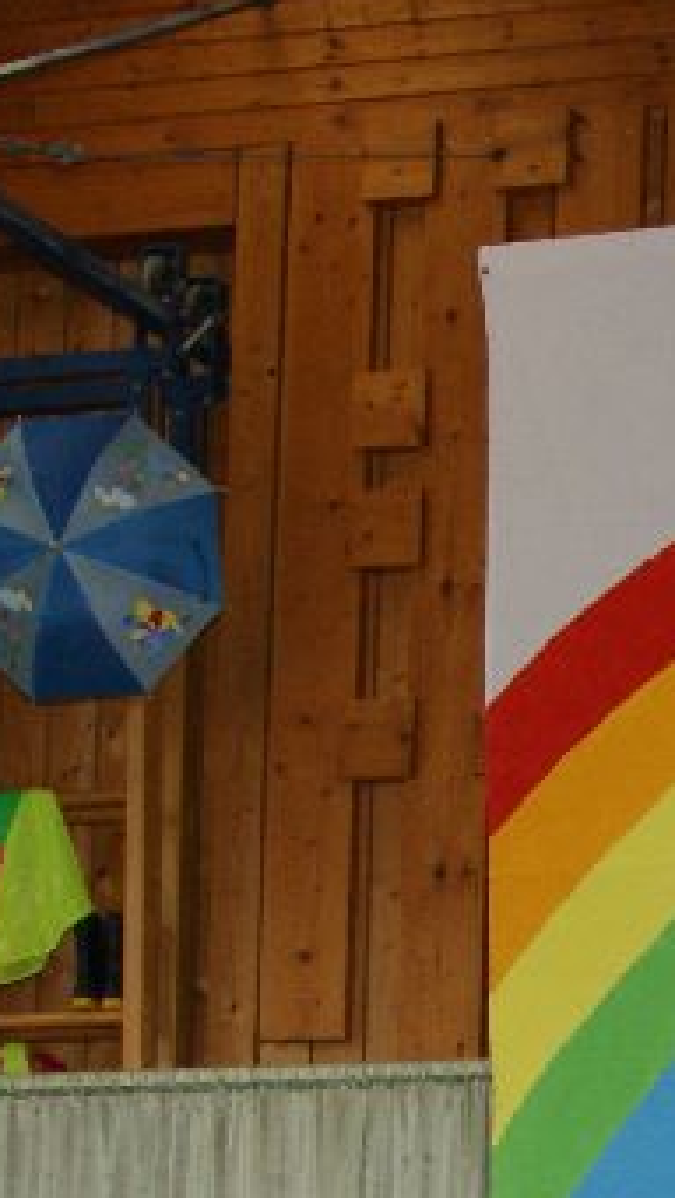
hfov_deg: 8.2
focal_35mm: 138
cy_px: 1296
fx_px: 4388
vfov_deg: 15.2
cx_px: 1519
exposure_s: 1/60
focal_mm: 20
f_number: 5.6
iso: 400
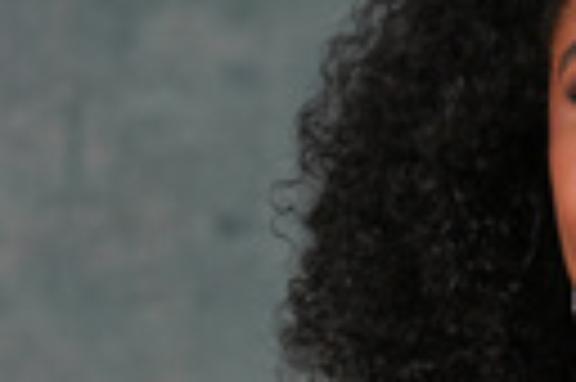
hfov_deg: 3.9
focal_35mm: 524
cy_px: 483
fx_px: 8373
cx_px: 500
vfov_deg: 2.6
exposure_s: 1/320
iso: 250
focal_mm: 131
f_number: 5
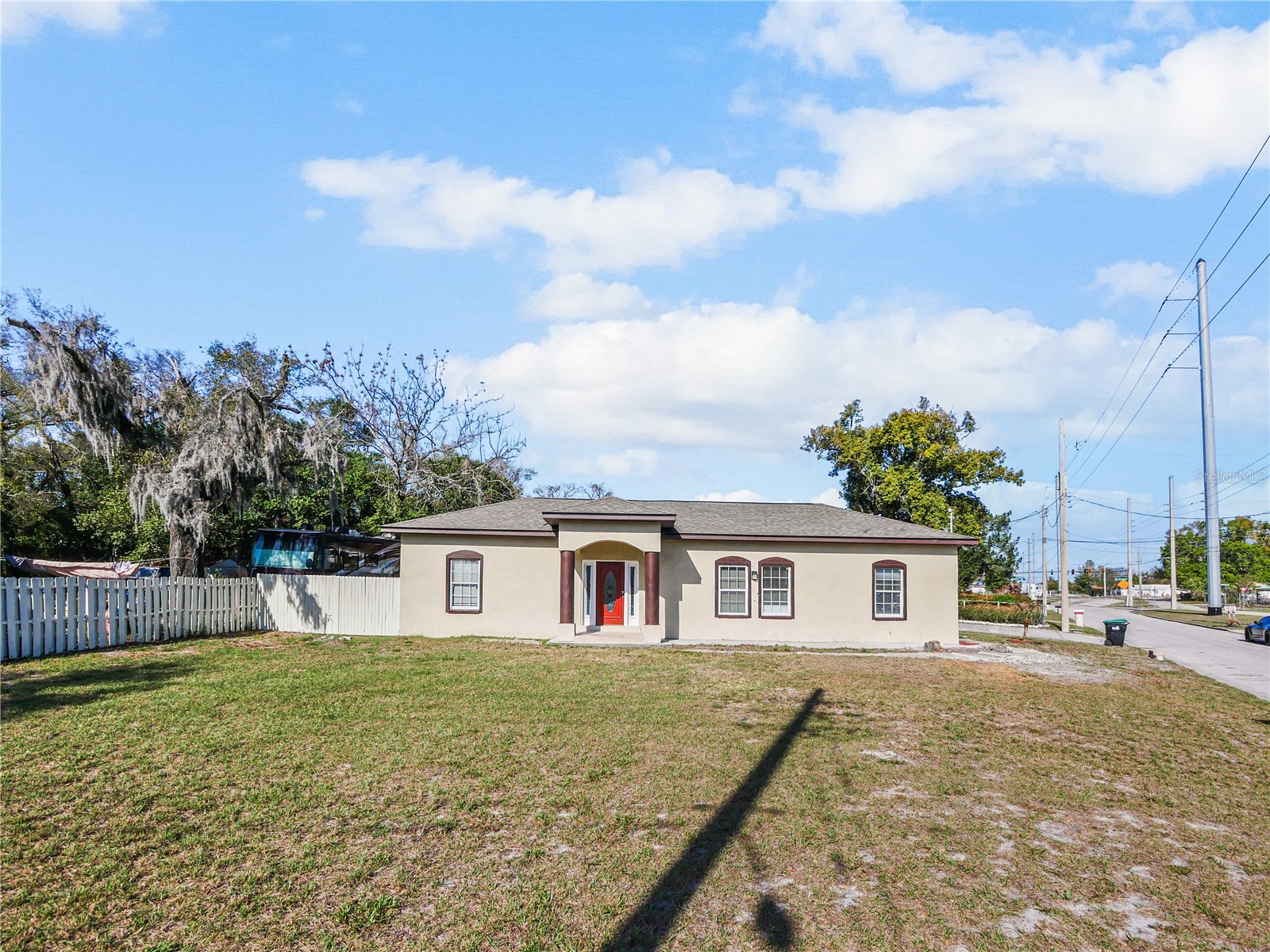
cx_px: 635
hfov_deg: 102.1
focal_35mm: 14
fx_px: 514
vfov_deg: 85.7
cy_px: 476
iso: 200
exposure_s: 1/2000
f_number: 11
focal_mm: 7
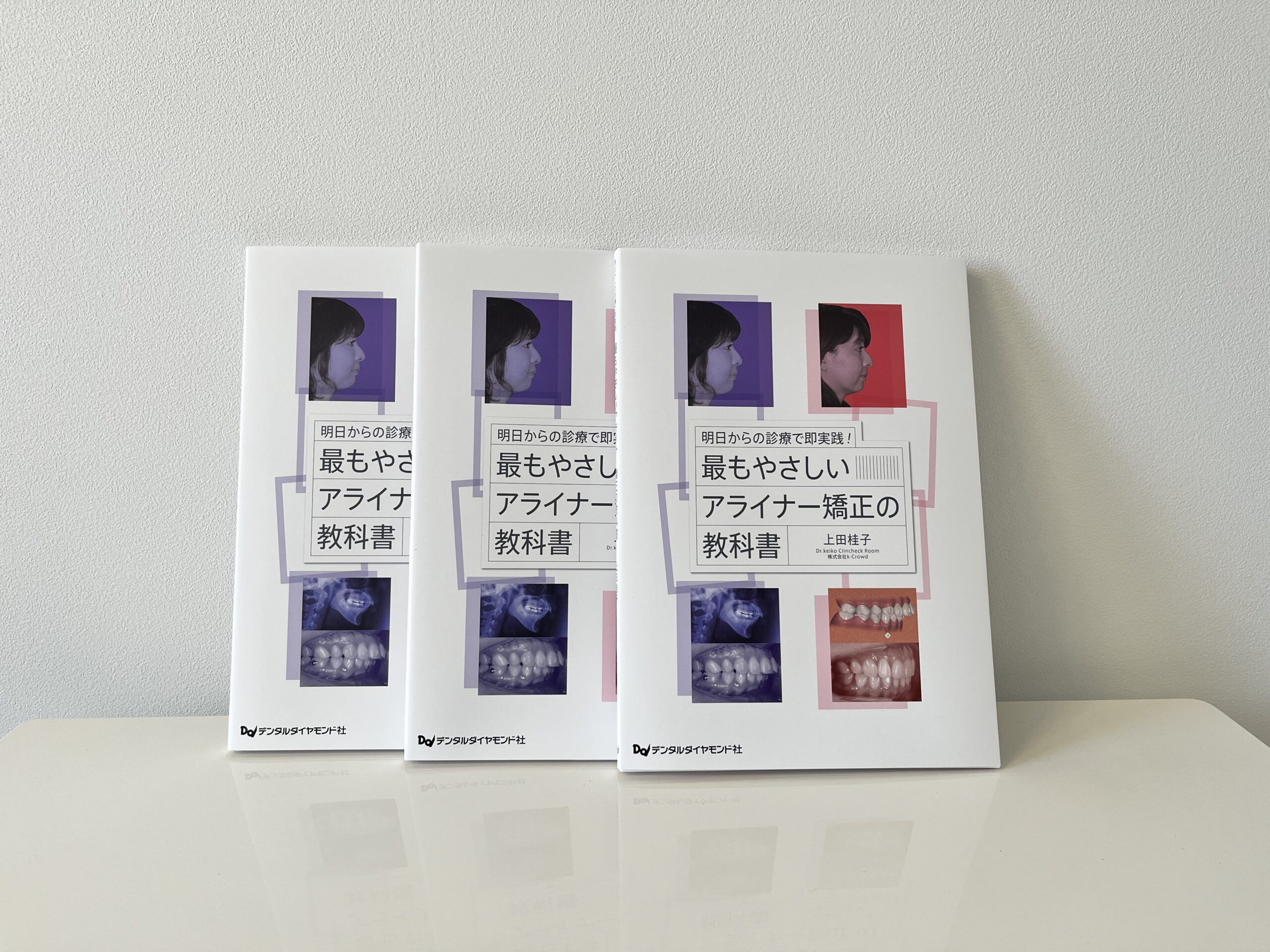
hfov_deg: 67.3
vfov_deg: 53.1
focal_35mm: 26
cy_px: 476
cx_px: 635
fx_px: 954
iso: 80
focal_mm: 5.1
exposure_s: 1/100
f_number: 1.6
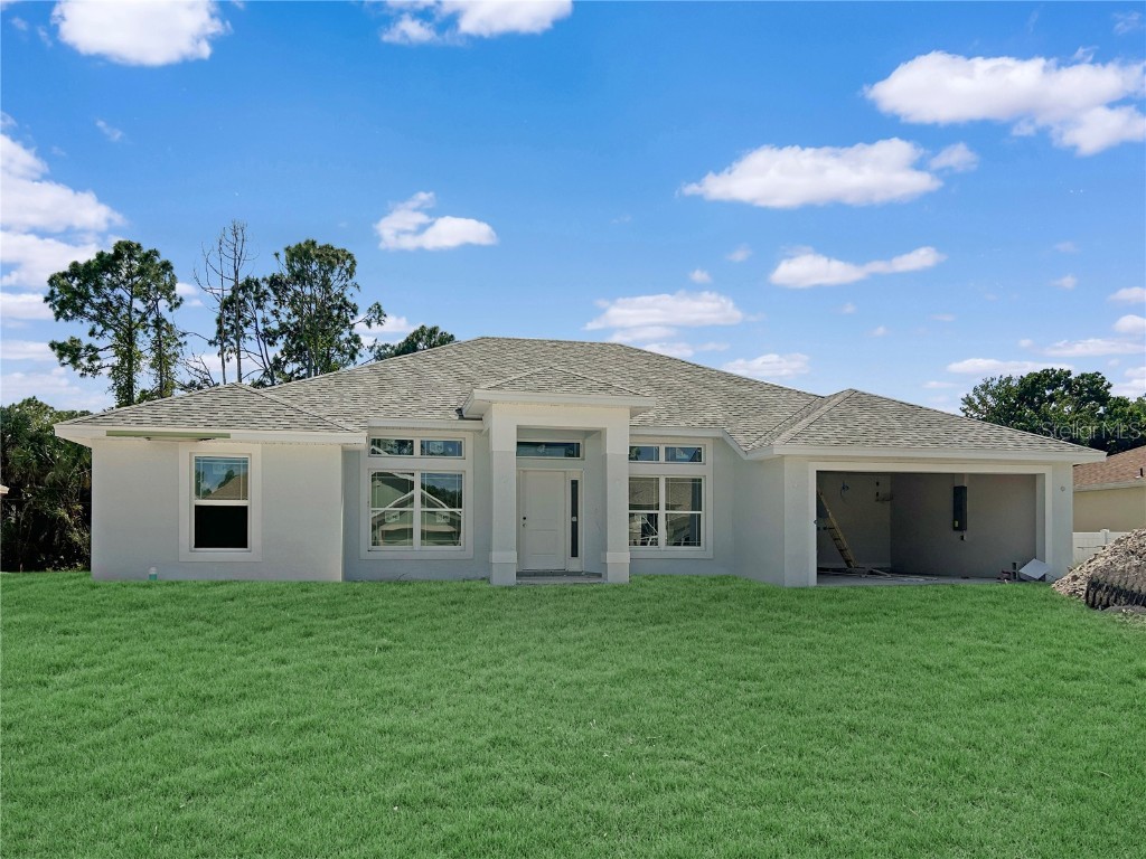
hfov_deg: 67.3
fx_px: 861
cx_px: 573
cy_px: 430
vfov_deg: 53.1
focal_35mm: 26
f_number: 1.5
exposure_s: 1/11364
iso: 50
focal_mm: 5.7
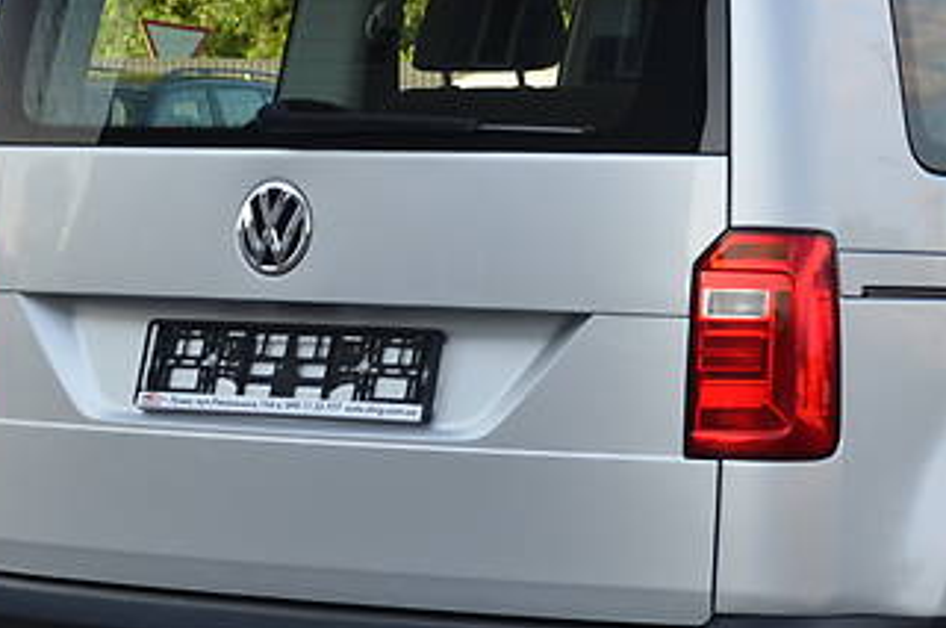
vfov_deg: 8.1
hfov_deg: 12.1
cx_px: 855
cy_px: 348
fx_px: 4414
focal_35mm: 168
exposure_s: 1/125
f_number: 5.6
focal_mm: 45
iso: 400
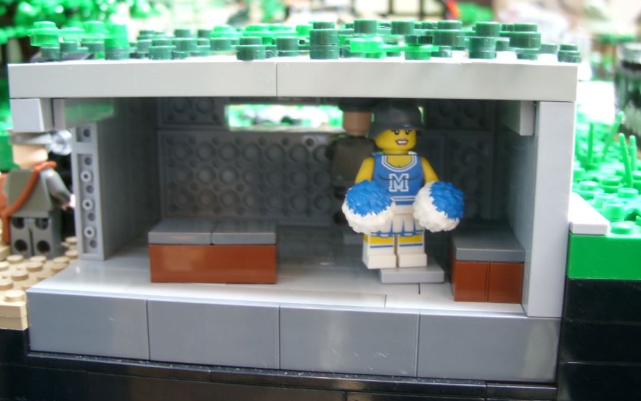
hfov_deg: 48.2
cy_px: 184
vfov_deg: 31.2
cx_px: 323
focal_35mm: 41
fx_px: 716
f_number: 2.8
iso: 50
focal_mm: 7.8
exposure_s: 1/5
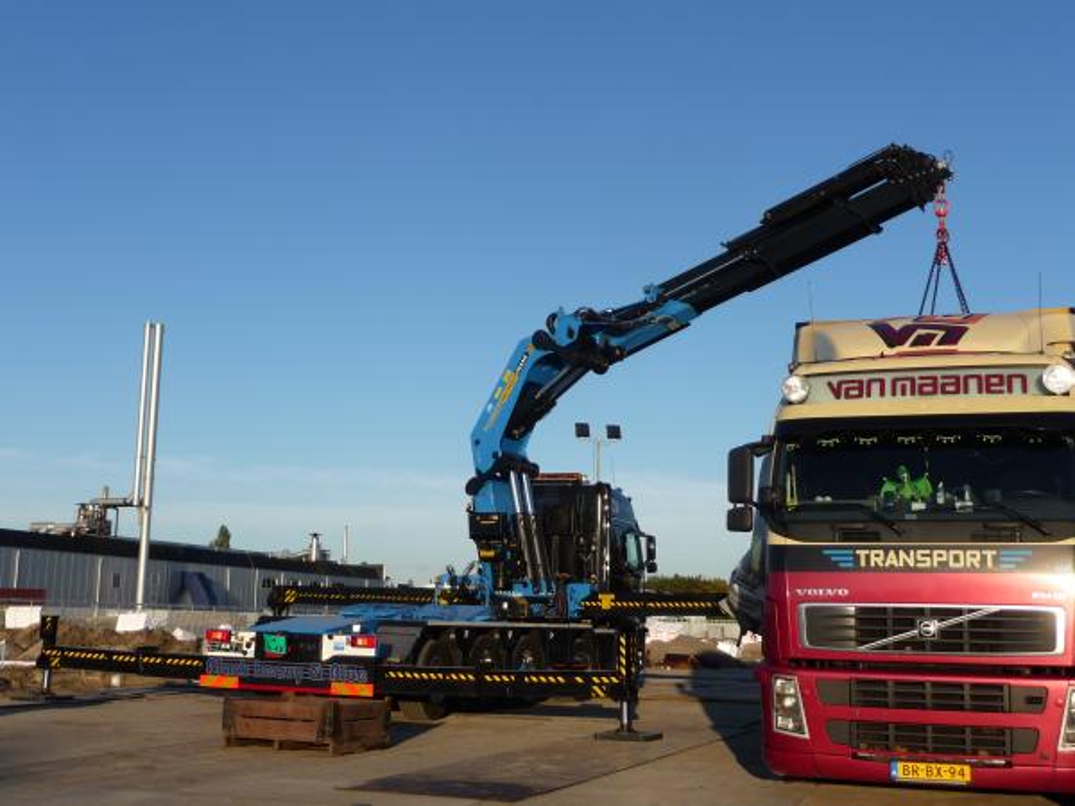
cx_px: 538
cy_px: 403
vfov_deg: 36.0
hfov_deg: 46.8
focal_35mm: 40
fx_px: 1242
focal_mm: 6.7
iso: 100
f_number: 3.9
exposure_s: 1/800
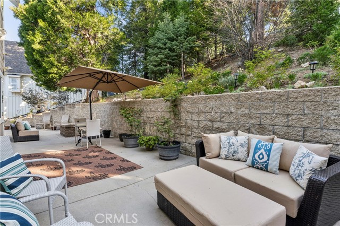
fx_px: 161
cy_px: 113
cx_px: 170
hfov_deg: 93.0
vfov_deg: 70.1
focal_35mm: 17
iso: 100
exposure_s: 1/1.25
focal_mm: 17.1
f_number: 22
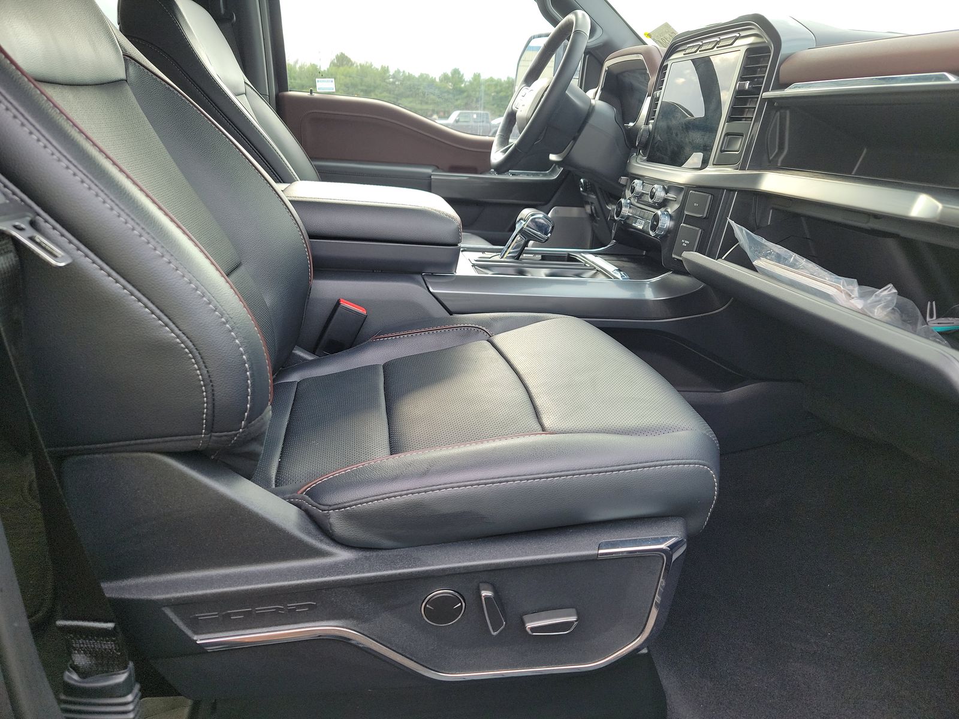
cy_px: 360
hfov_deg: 71.6
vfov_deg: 56.8
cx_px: 480
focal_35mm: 24
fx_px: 665
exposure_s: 1/59
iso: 51
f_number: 1.8
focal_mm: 6.7
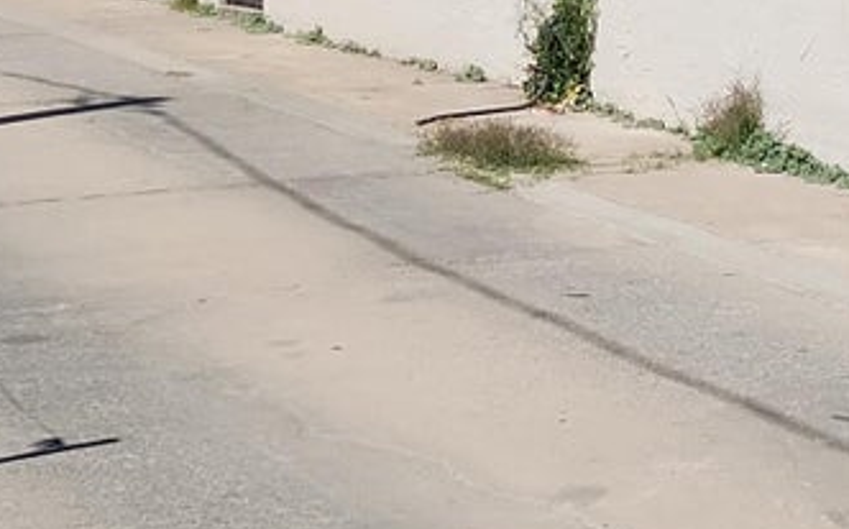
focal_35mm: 109
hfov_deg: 18.5
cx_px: 909
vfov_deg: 11.4
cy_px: -335
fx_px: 2520
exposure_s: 1/5374
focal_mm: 4.71
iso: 104
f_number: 1.7
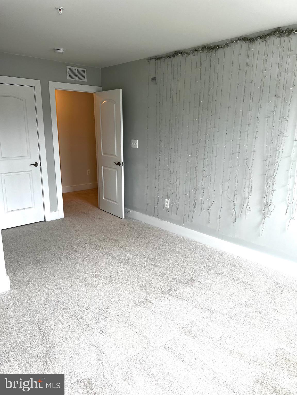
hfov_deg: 53.1
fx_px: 297
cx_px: 148
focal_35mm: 26
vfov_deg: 67.3
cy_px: 198
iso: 32
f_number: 1.5
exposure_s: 1/139
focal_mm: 5.7
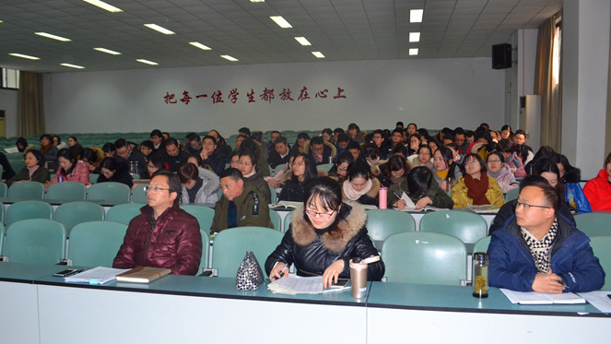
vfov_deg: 40.2
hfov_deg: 66.1
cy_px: 166
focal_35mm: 29
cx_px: 308
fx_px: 470
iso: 800
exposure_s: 1/60
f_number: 8
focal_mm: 18
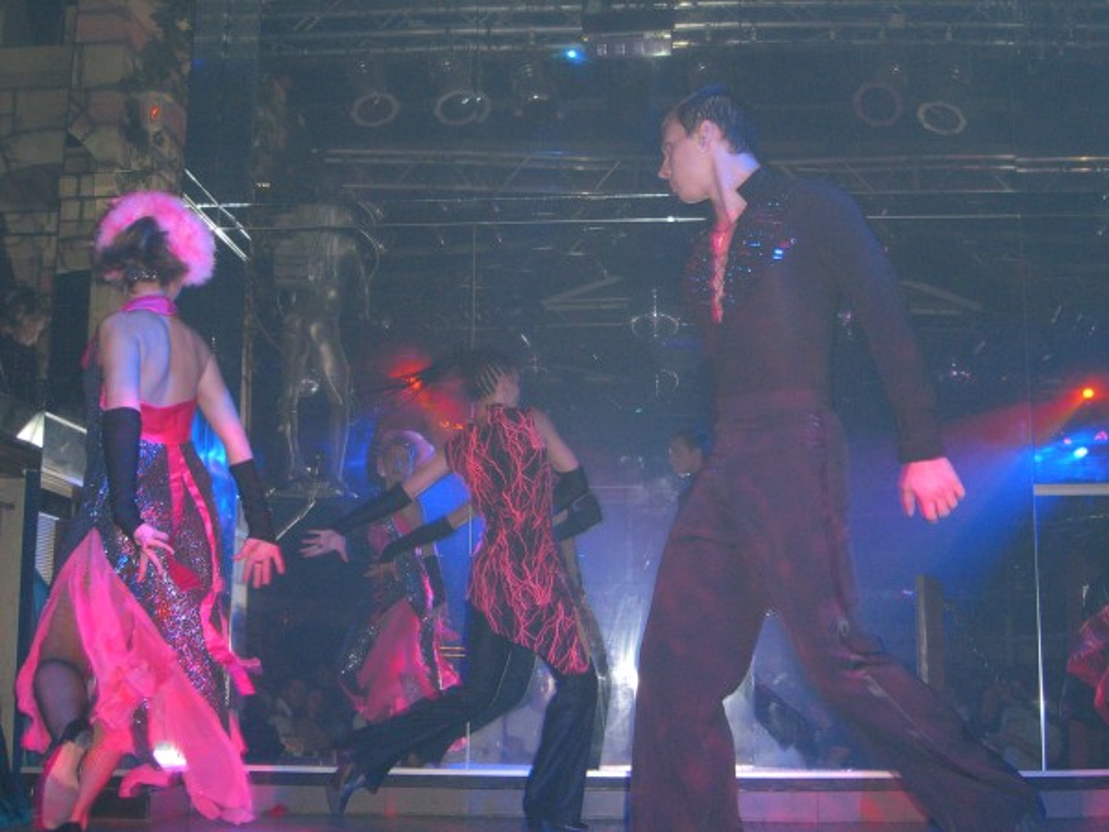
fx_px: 1474
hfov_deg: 41.2
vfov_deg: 31.5
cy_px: 416
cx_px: 554
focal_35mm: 46
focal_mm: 9.5
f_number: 3.1
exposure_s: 1/60
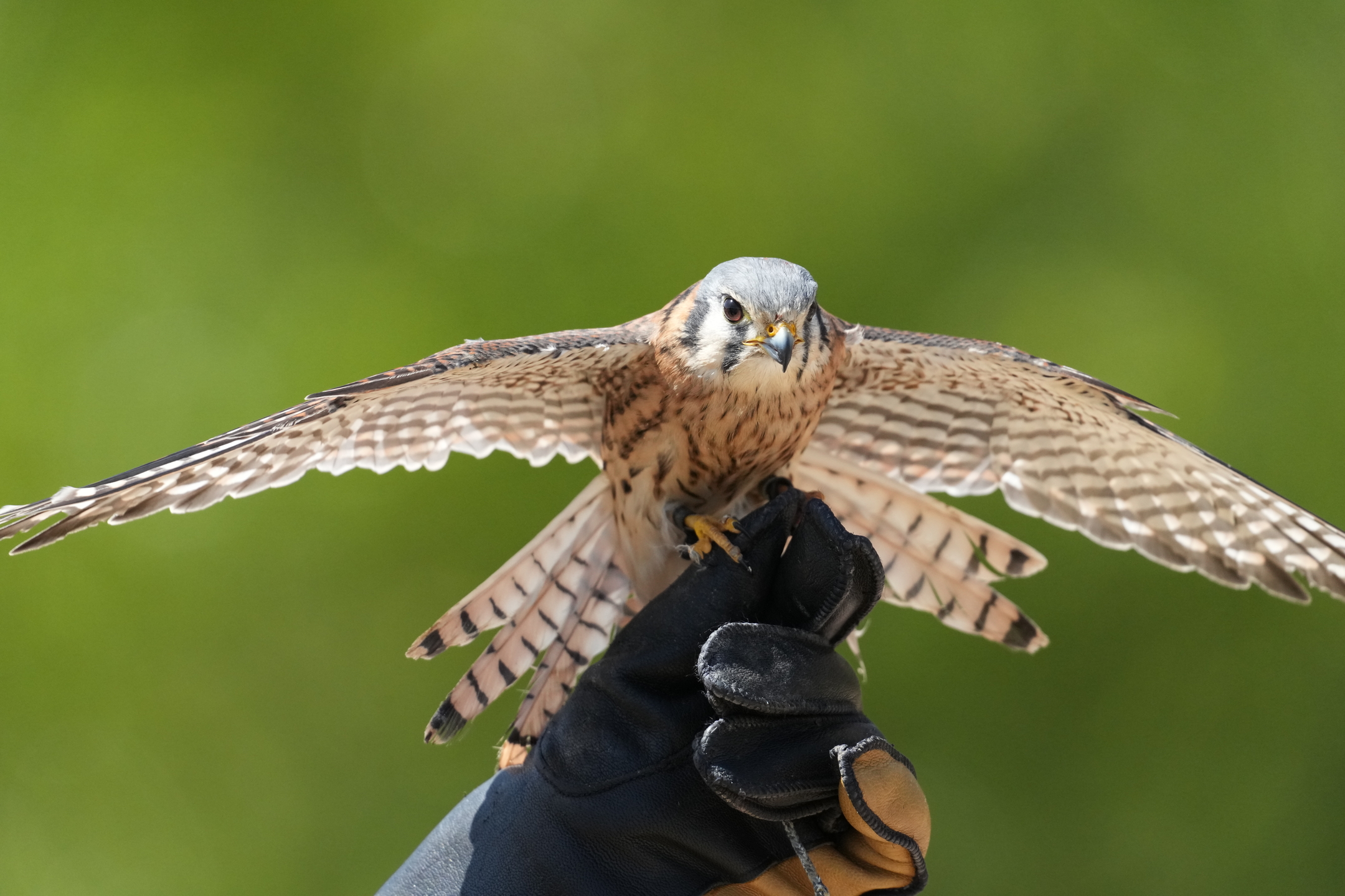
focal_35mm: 600
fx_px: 22415
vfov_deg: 2.3
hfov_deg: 3.4
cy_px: 448
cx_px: 672
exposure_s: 1/4000
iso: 3200
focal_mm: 600
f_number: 5.6
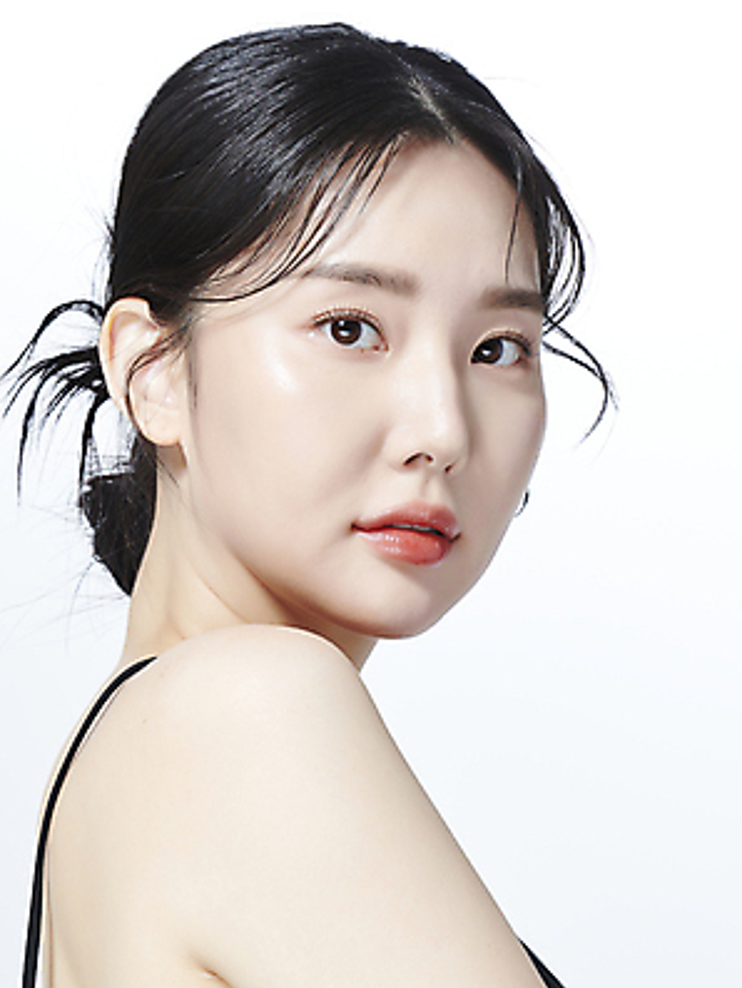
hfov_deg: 7.9
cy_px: 493
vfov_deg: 10.5
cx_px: 164
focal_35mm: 189
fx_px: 5399
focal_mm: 130
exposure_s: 1/125
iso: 64
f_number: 11
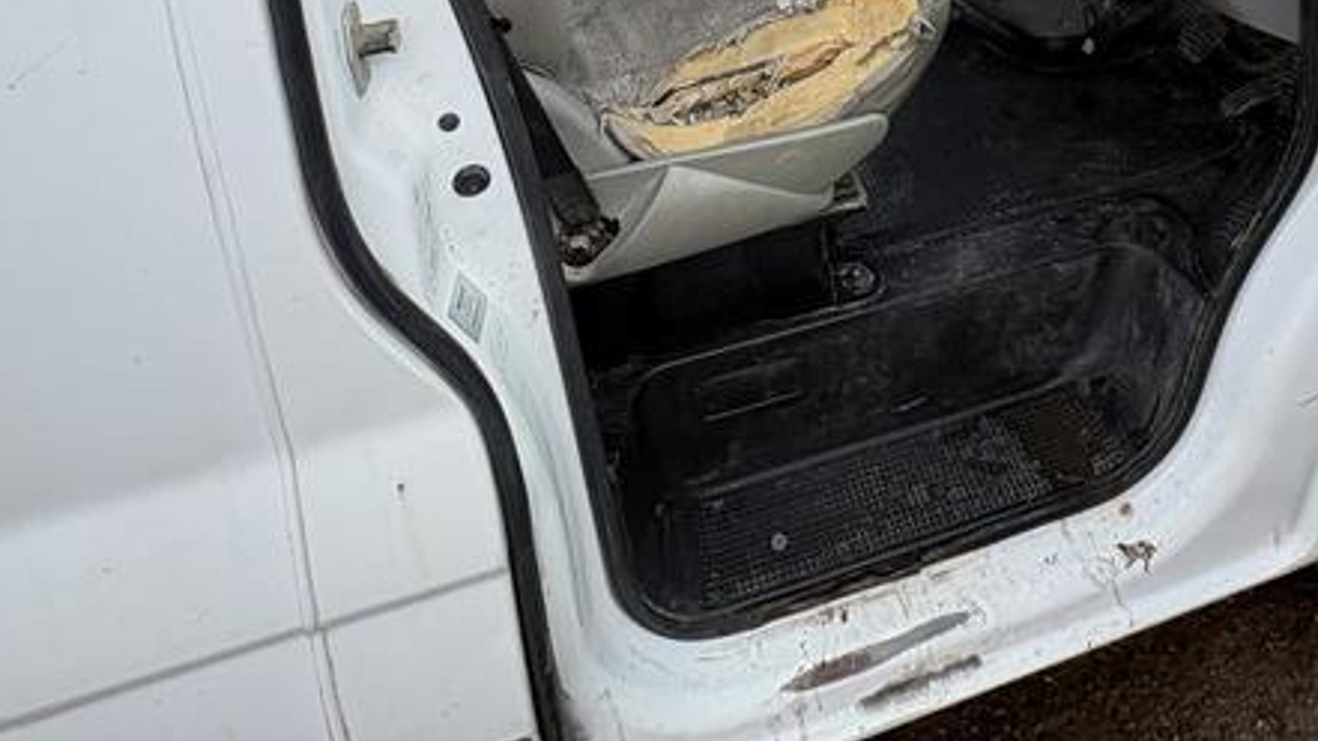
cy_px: -257
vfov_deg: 29.3
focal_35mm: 31
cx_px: 843
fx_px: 1083
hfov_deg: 61.6
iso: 64
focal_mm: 2.22
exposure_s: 1/412
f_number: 2.2
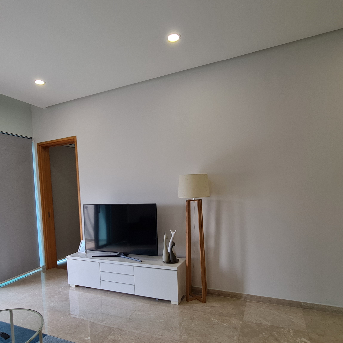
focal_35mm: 20
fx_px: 224
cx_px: 150
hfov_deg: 74.5
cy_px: 210
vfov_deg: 73.8
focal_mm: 2.2
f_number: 2.2
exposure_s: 1/100
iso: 64
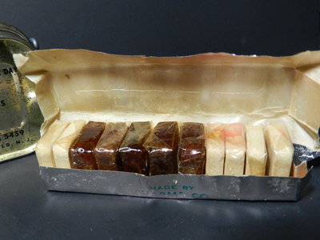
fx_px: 351
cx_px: 160
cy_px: 120
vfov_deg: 37.7
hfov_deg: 49.0
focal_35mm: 38
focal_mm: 6.7
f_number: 4
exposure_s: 1/25
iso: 640
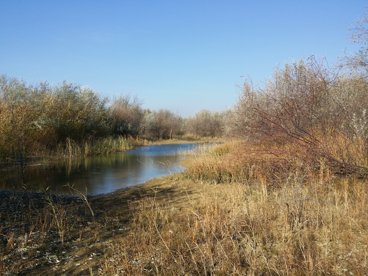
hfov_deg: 58.3
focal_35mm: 31
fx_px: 330
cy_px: 138
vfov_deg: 45.5
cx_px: 184
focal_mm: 4.13
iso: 50
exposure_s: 1/1060
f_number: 2.2
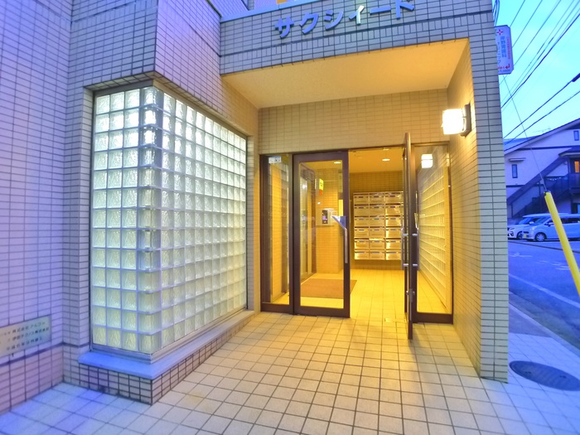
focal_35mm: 24
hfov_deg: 71.6
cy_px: 218
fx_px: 402
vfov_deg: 56.8
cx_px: 290
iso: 400
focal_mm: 5.1
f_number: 2
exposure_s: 1/4
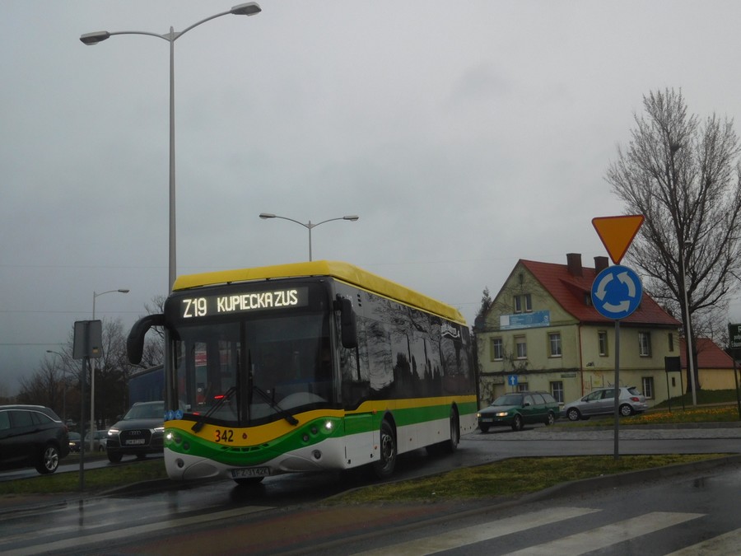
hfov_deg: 42.1
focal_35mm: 45
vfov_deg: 32.2
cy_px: 278
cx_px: 370
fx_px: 963
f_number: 4
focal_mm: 8
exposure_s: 1/250
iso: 125
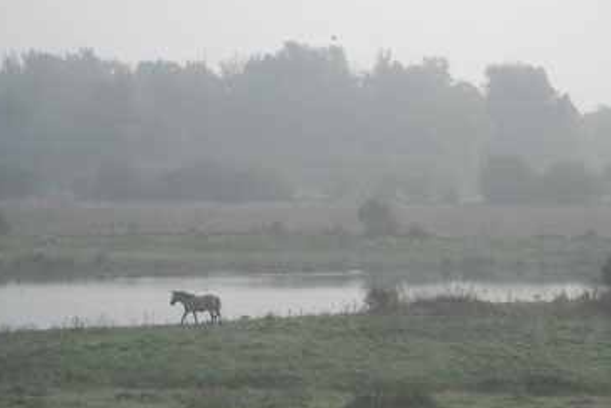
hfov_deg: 14.8
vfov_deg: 9.9
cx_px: 304
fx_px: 2360
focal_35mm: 139
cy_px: 277
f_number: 5.1
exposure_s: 1/139
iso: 80
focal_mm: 19.6
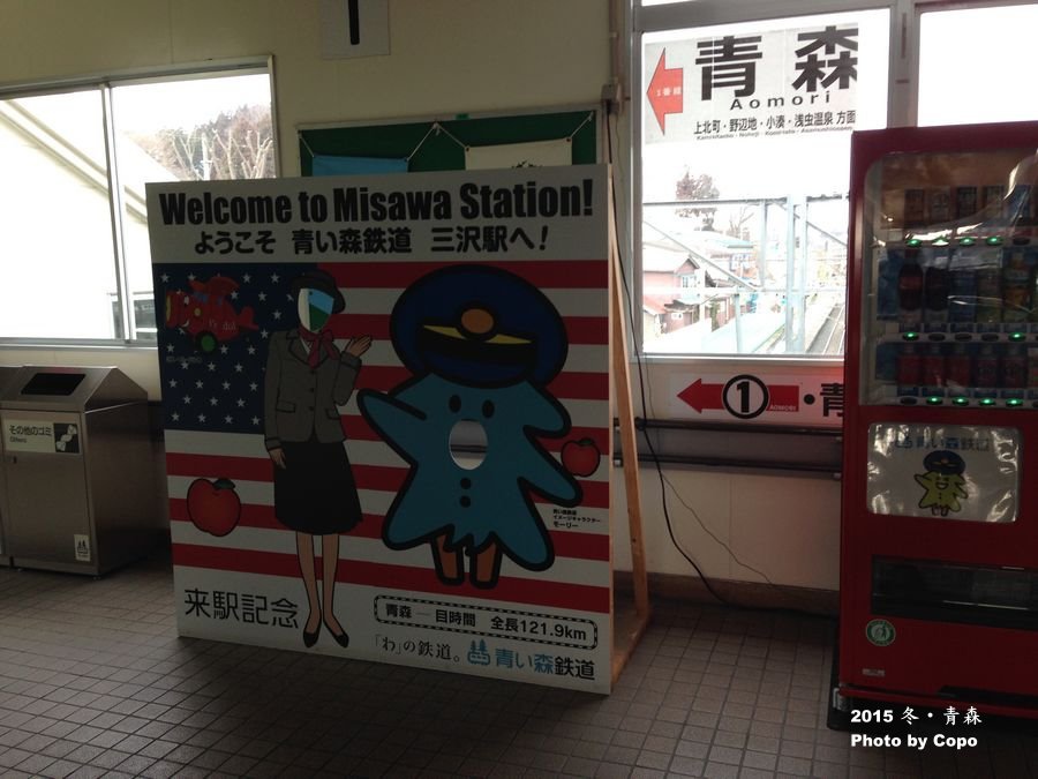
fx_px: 990
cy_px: 390
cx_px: 519
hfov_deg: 55.4
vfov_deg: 42.9
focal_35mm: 33
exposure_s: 1/60
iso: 50
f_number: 2.4
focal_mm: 4.12
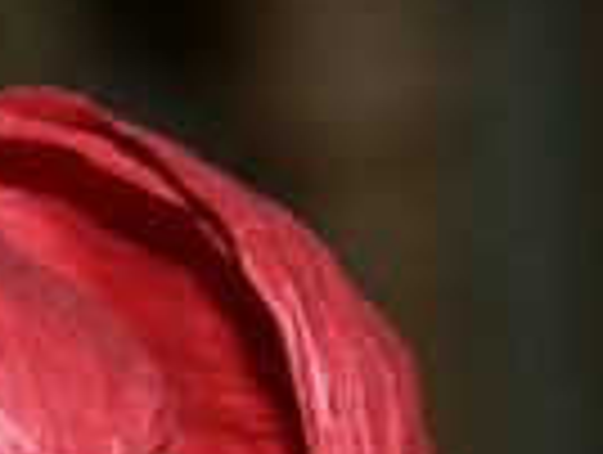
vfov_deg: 3.1
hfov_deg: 4.1
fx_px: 8429
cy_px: 616
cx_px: -99
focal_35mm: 483
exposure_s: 1/125
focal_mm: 100
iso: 800
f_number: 8
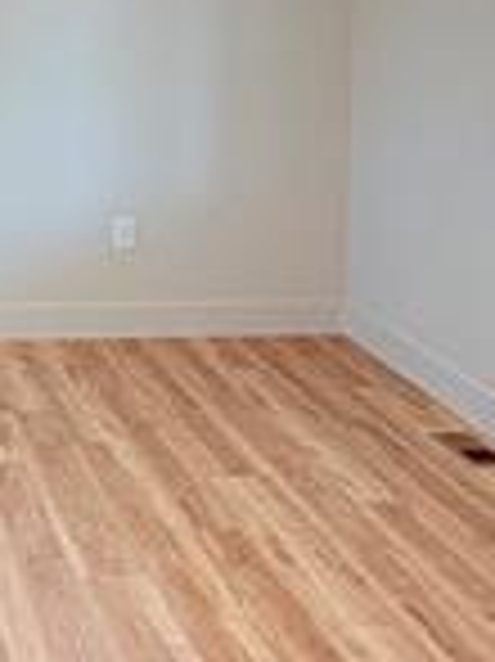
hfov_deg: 18.7
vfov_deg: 26.0
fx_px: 1394
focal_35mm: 73
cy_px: 86
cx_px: -155
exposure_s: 1/120
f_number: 2.2
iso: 160
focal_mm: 2.22
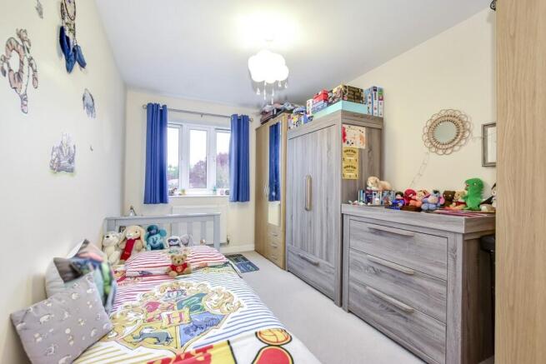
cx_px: 273
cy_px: 182
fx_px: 228
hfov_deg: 100.4
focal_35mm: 15
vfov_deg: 77.4
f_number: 8
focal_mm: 10
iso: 640
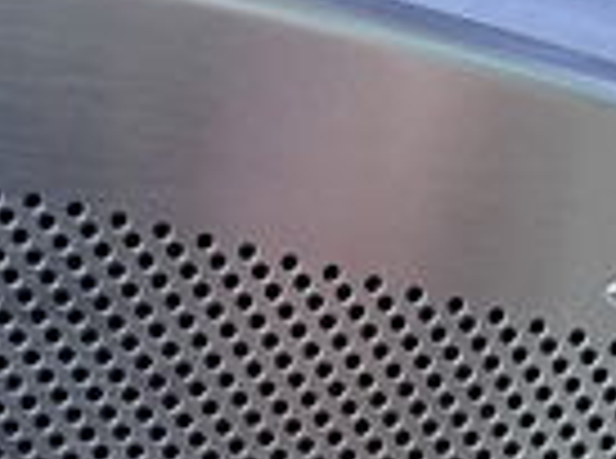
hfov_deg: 14.6
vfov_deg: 10.7
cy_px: 621
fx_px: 2396
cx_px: 139
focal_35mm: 135
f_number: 1.78
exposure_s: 1/50
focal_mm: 6.76
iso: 200
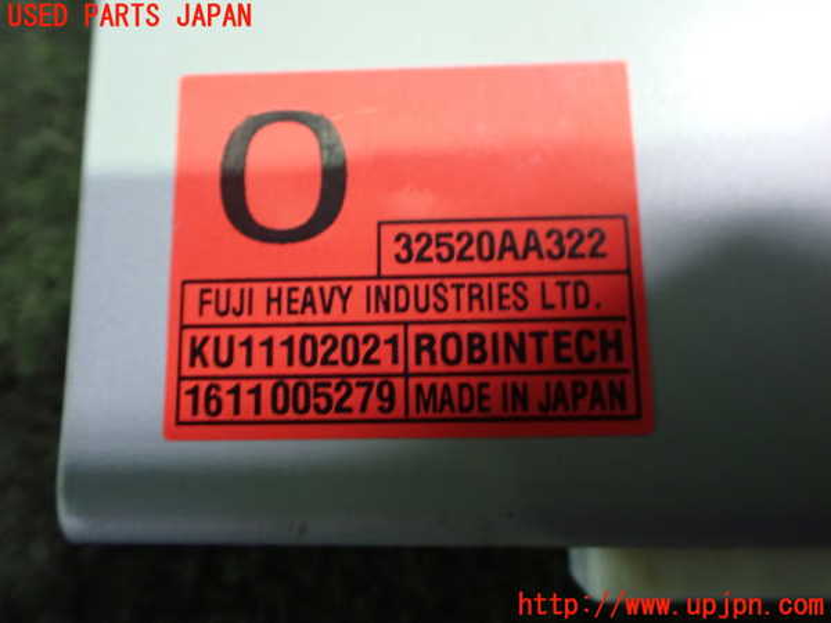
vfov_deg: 46.8
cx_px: 416
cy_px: 312
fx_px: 720
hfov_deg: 60.0
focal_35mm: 30
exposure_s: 1/30
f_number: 2.3
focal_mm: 5.4
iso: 1250
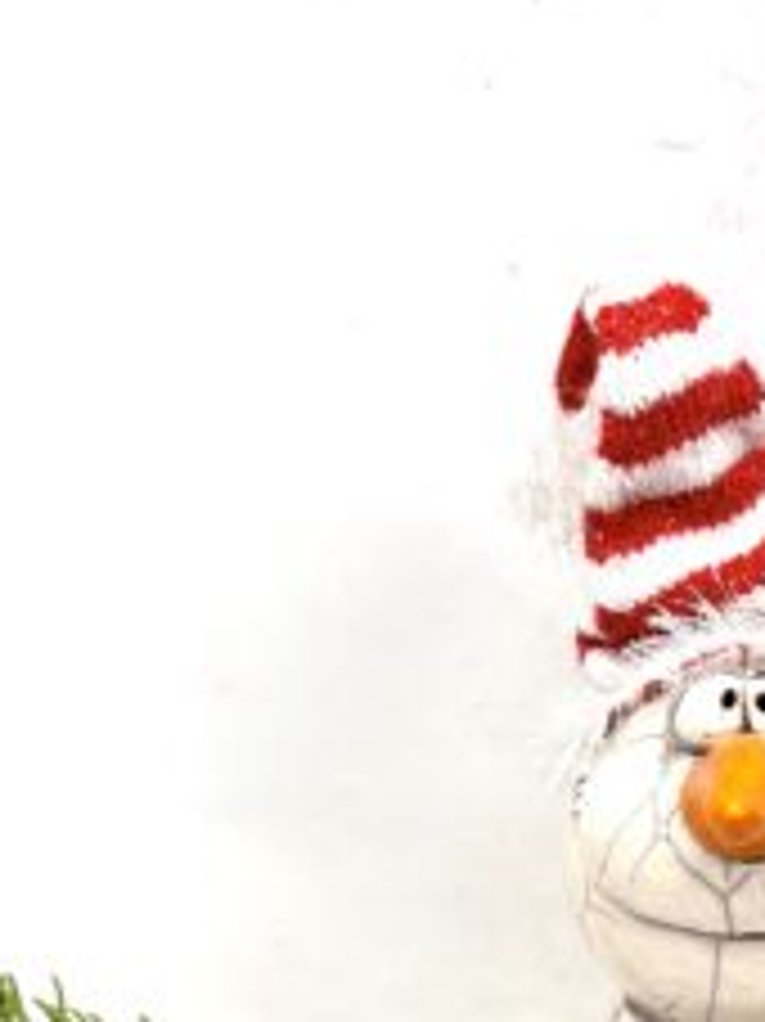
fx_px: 1799
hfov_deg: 23.1
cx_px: 742
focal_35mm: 61
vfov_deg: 29.2
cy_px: 1074
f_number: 1.6
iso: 50
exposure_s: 1/338
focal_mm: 5.96
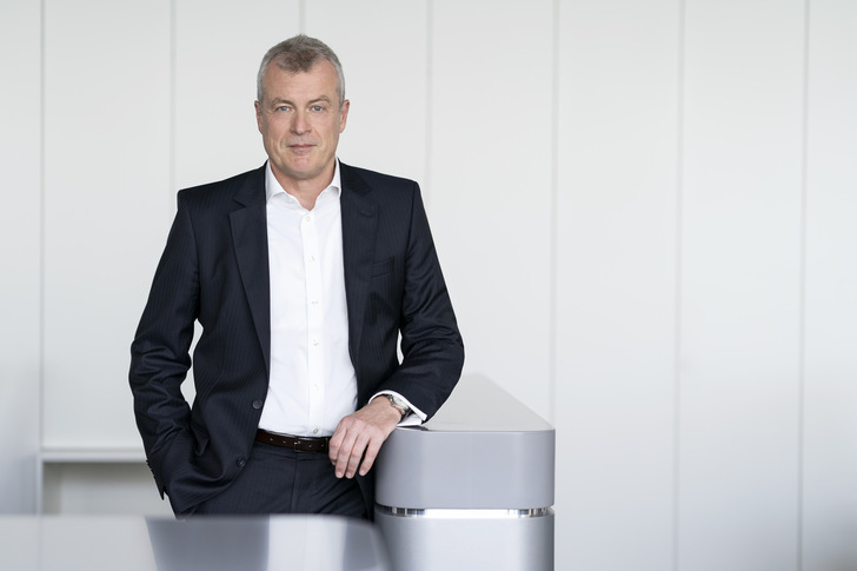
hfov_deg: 23.9
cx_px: 428
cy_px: 286
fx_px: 2023
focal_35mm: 85
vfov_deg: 16.1
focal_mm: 85
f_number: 2
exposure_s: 1/125
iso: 320
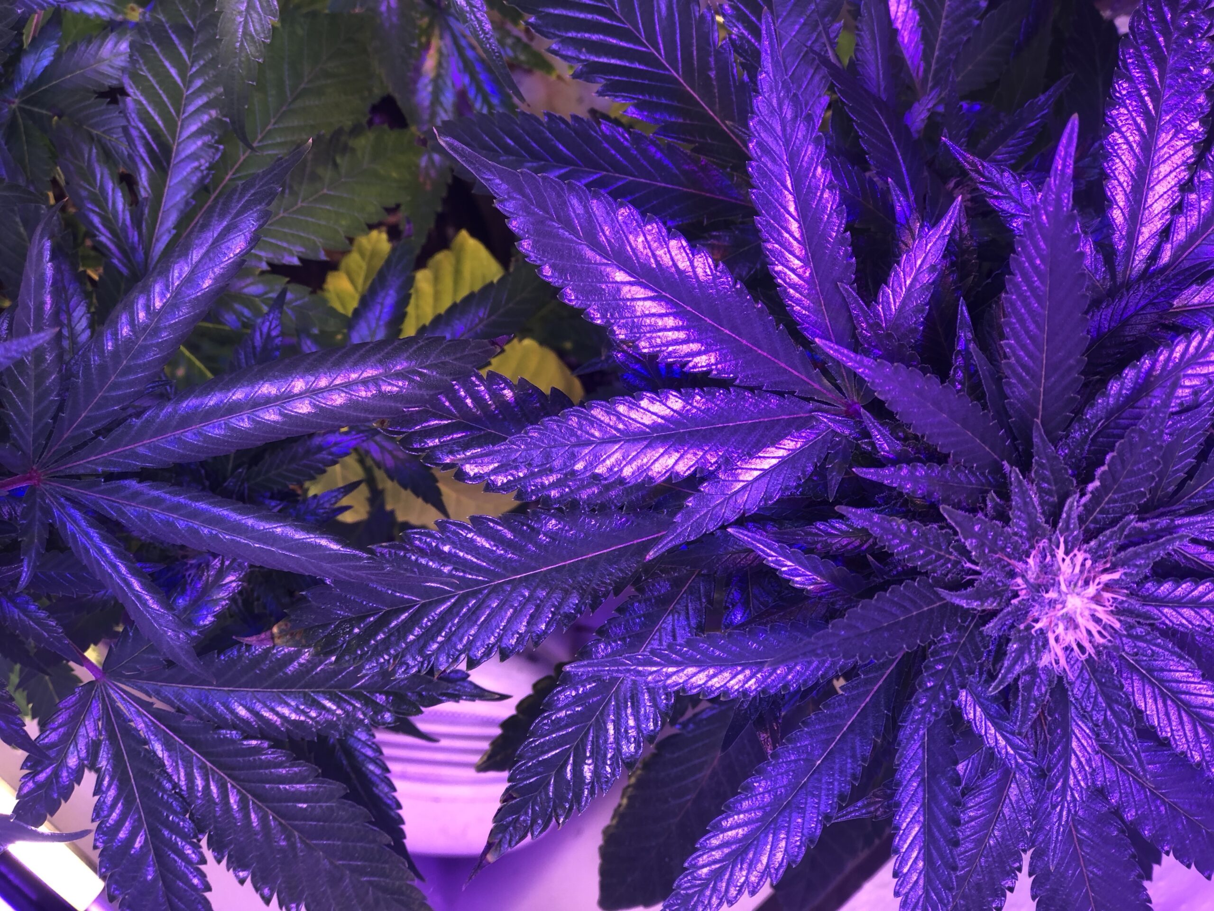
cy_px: 456
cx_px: 607
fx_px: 1999
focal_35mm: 57
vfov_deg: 25.7
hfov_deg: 33.8
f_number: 2.8
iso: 32
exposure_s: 1/60
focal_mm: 6.6
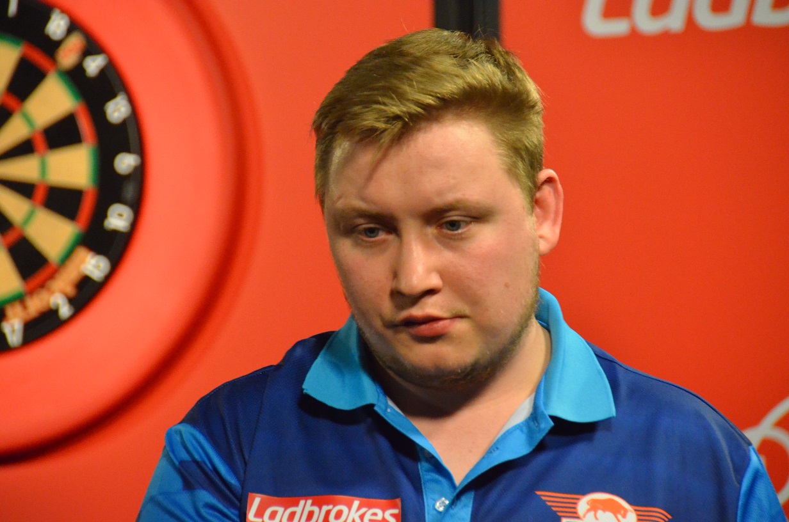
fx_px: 6561
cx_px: 394
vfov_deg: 4.6
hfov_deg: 6.9
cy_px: 261
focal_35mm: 300
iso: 5000
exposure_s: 1/320
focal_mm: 200
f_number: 5.6
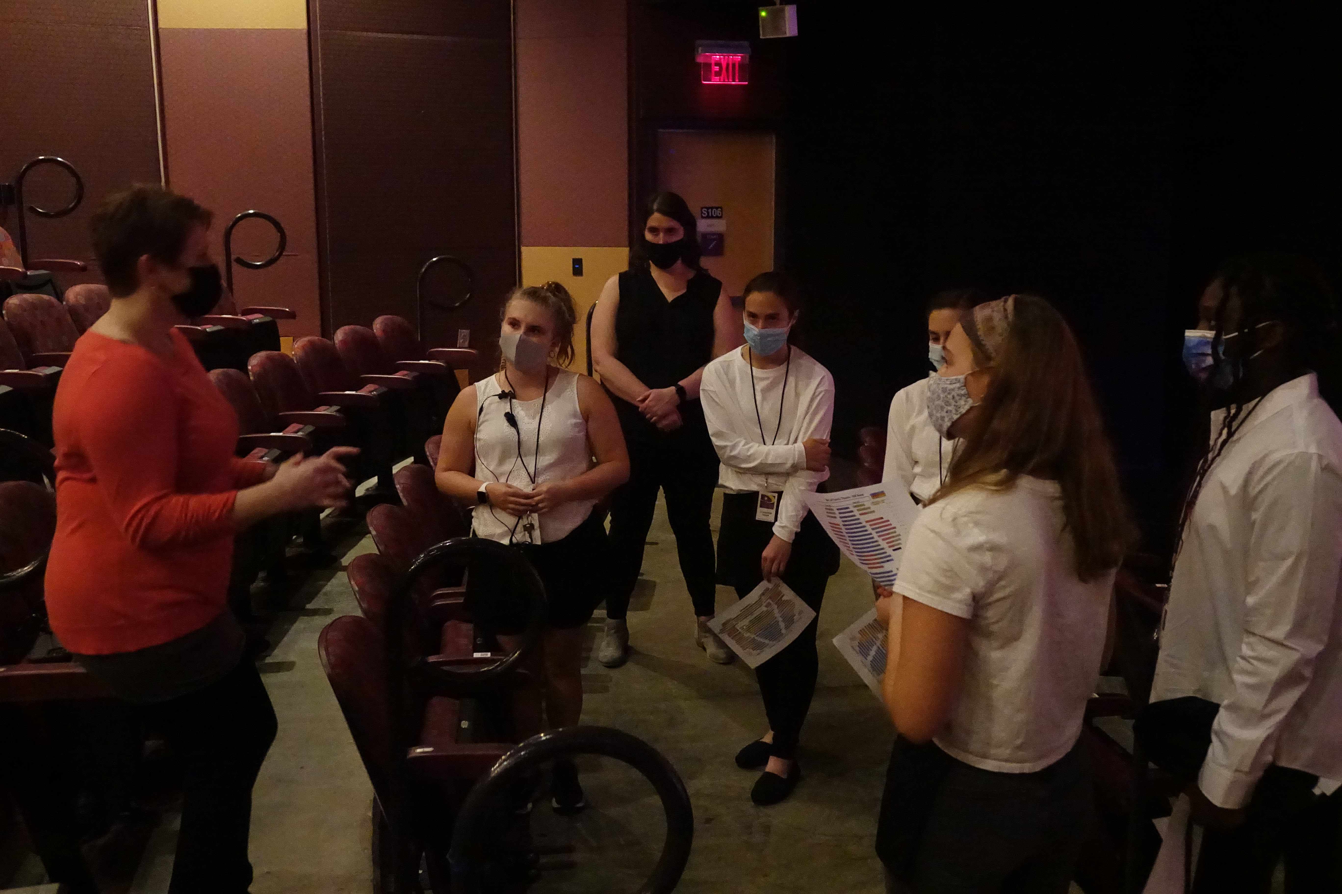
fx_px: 1342
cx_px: 671
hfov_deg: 53.1
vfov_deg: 36.9
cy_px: 447
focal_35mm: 36
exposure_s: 1/20
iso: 6400
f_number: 2.8
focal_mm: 13.37
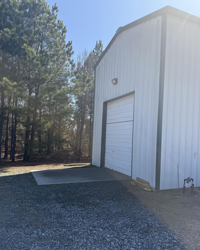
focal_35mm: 26
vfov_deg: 65.9
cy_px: 137
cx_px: 98
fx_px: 192
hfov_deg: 54.9
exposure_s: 1/3021
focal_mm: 6.76
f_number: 1.78
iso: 100
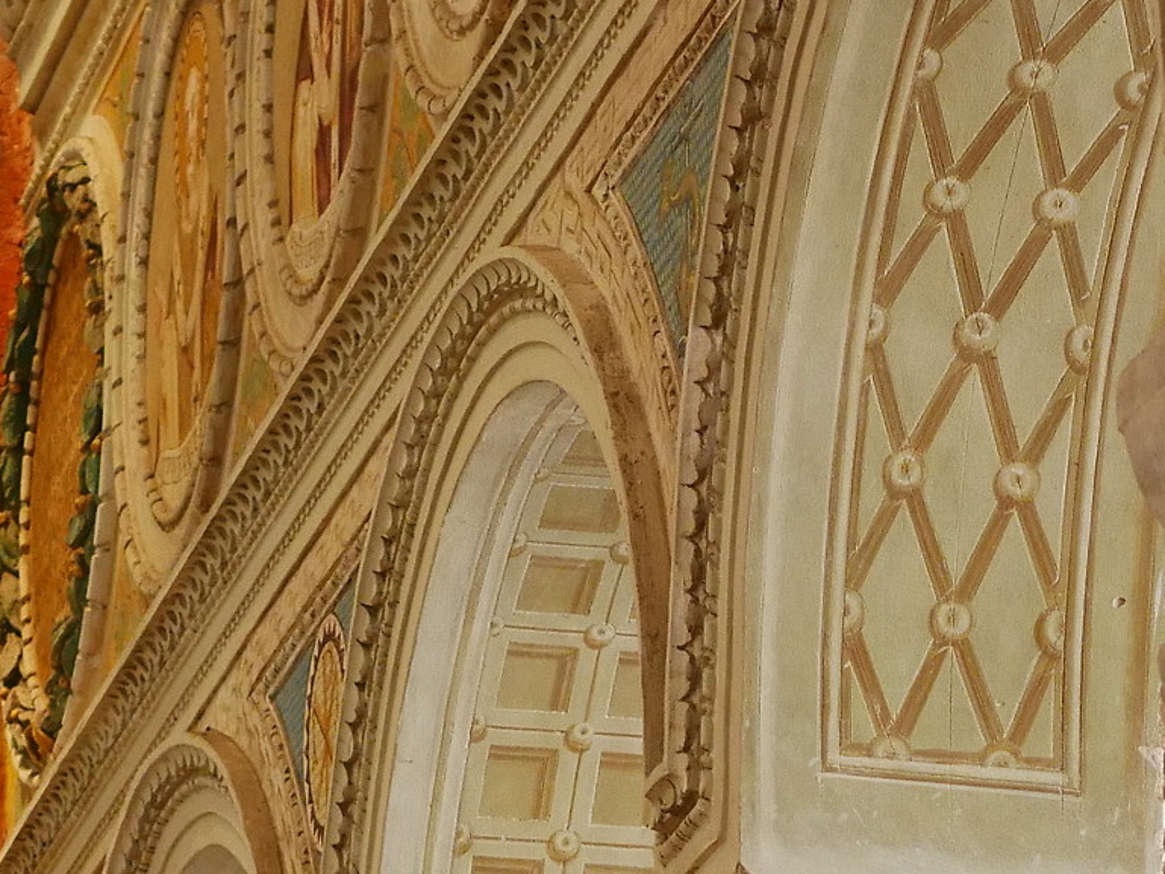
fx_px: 9459
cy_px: 1188
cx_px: 888
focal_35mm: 281
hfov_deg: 7.0
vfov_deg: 5.3
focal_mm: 45
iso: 800
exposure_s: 1/125
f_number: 1.8
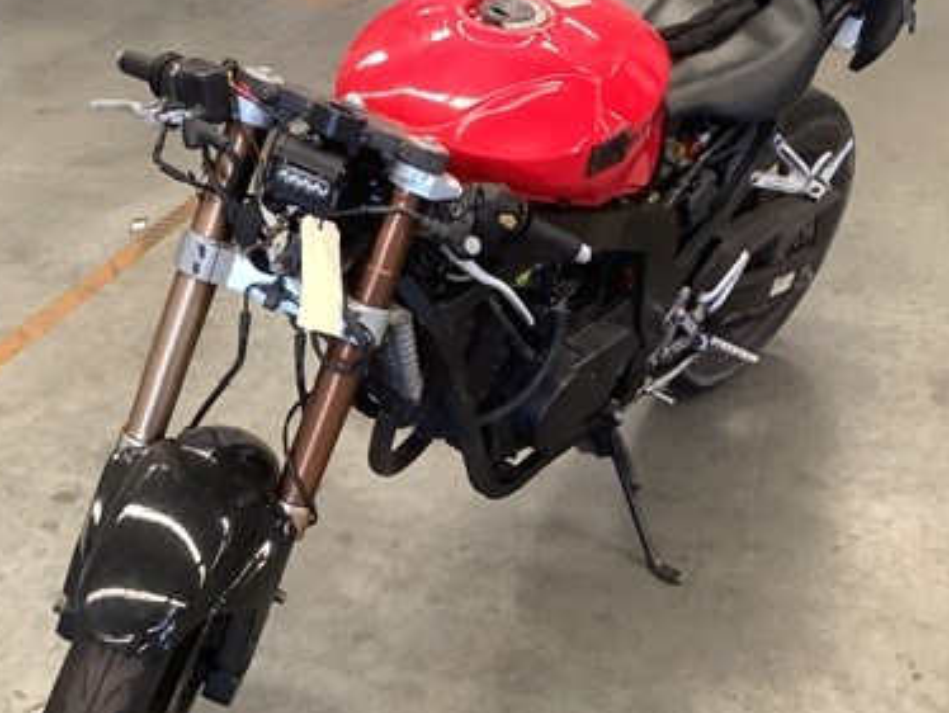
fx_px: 1454
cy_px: 365
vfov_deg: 27.6
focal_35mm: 53
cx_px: 429
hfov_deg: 36.1
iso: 200
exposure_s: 1/50
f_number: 2.4
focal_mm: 3.3
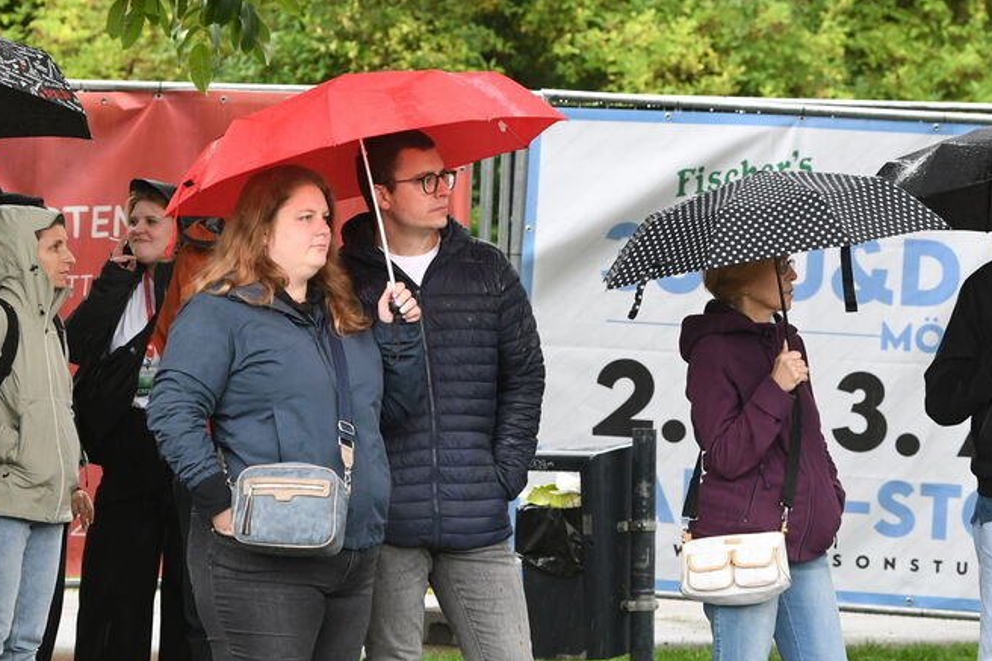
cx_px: 310
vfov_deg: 4.9
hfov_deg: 7.4
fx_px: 7713
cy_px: 401
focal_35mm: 280
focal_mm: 102
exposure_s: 1/160
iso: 1000
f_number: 5
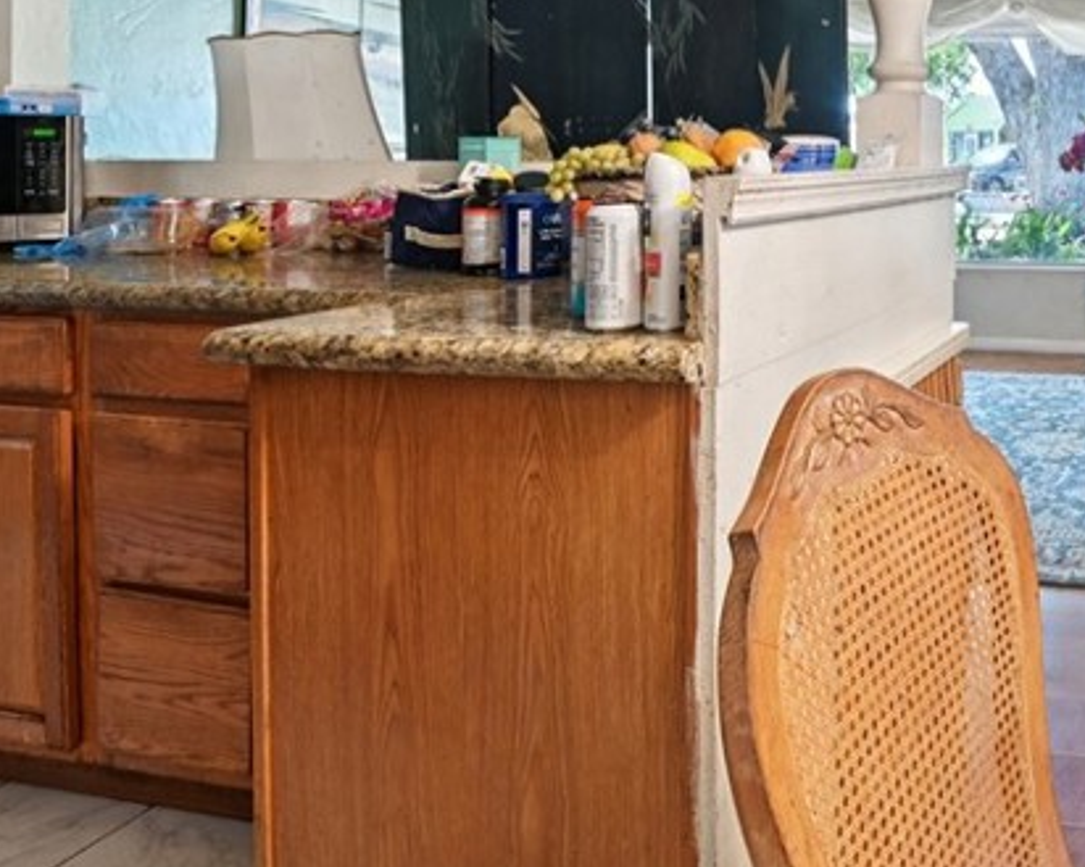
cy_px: 129
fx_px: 898
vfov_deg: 47.5
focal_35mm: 28
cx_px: 1074
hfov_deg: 50.8
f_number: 8
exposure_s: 1/4
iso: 250
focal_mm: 12
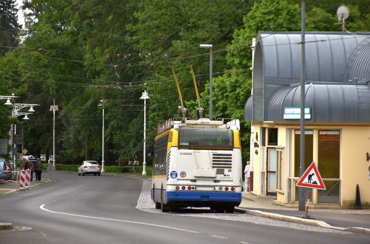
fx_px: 1722
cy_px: 122
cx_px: 185
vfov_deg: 8.1
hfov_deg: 12.3
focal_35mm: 168
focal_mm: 112
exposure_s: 1/400
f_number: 5.6
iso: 160
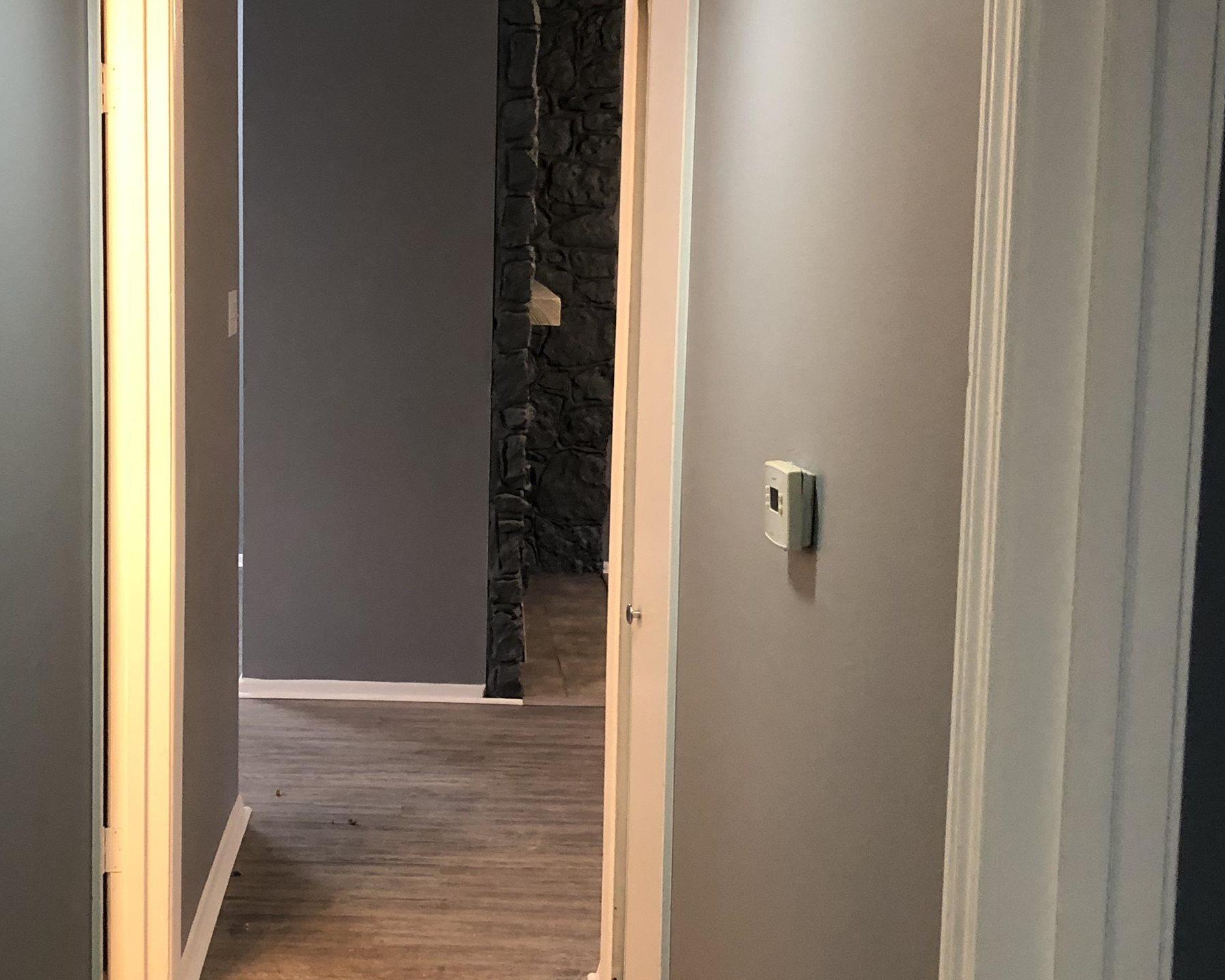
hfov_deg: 39.0
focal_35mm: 47
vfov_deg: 32.1
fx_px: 1704
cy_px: 449
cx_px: 383
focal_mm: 3.99
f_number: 1.8
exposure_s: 1/15
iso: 80
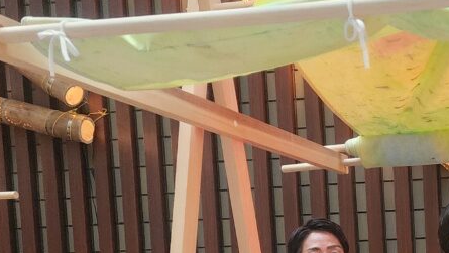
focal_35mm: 72
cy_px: 337
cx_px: 477
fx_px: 858
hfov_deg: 27.2
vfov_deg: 15.9
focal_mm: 6.4
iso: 800
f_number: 1.8
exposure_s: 1/100
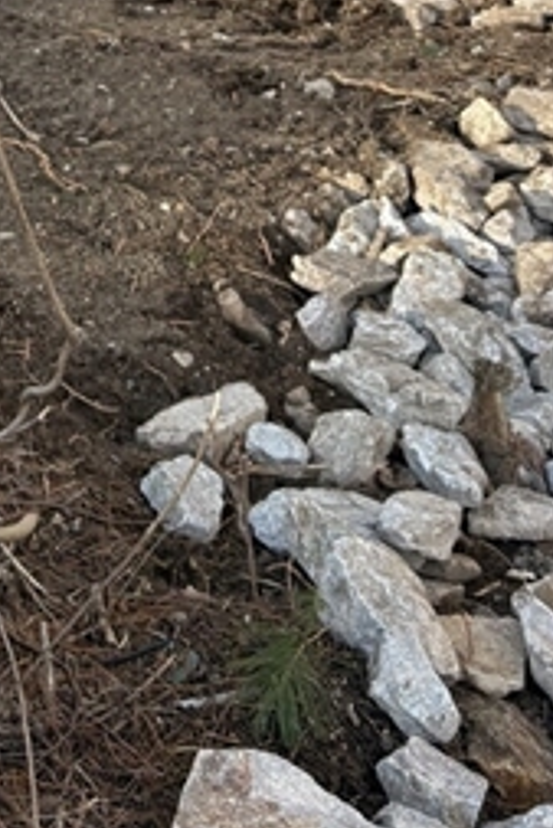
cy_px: -278
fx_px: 1887
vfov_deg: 22.0
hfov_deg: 15.8
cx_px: -177
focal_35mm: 82
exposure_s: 1/820
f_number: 1.6
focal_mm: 5.96
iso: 50
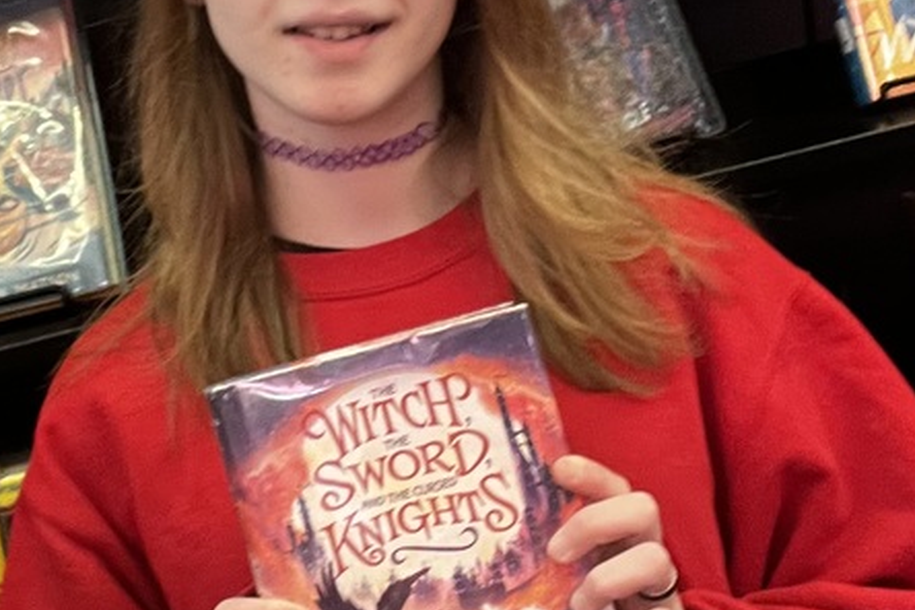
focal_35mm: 72
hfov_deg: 27.9
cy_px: 155
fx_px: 1830
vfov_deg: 18.8
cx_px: 291
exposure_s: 1/60
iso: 200
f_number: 2.2
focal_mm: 2.71
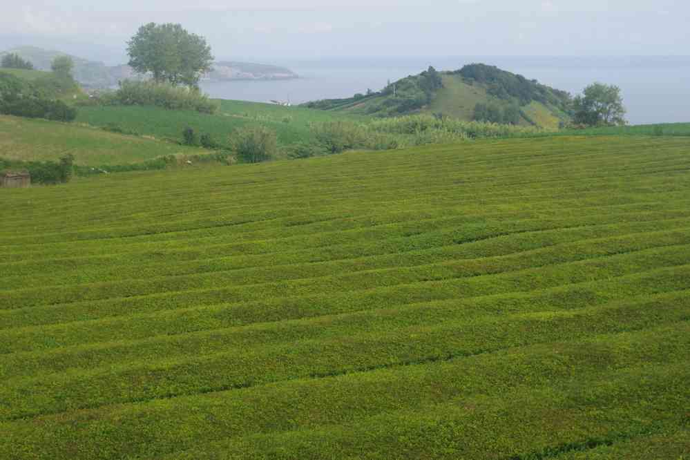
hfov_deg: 35.1
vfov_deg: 23.8
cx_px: 345
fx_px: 1092
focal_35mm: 57
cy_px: 230
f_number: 9
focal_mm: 38
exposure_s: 1/60
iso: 200
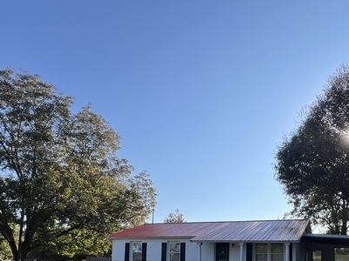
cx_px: 243
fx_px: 262
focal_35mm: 26
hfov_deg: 64.8
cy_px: 238
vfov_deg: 47.3
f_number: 1.8
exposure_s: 1/1597
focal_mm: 1.57
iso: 32
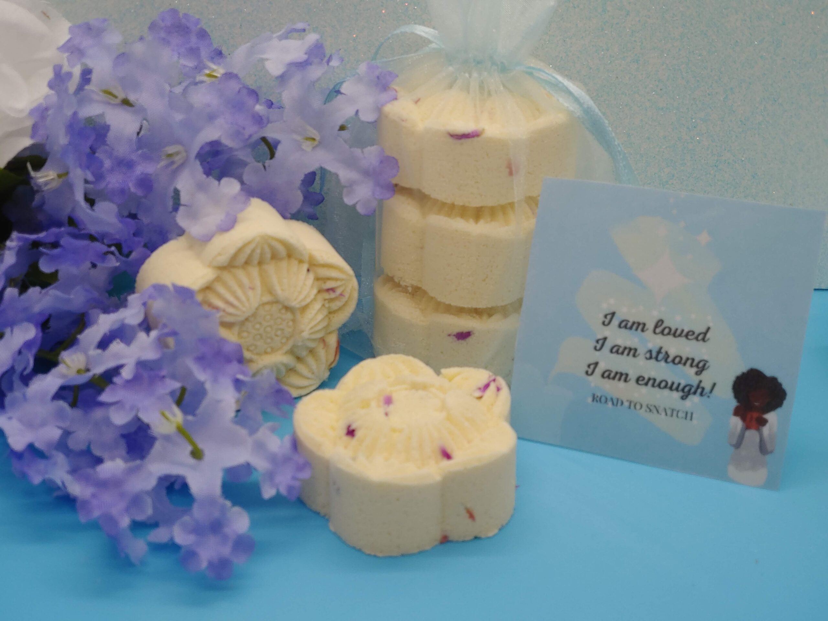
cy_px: 310
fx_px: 1196
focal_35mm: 50
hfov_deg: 38.2
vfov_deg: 29.1
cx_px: 414
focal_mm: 5.88
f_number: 2.4
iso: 50
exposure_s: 1/40
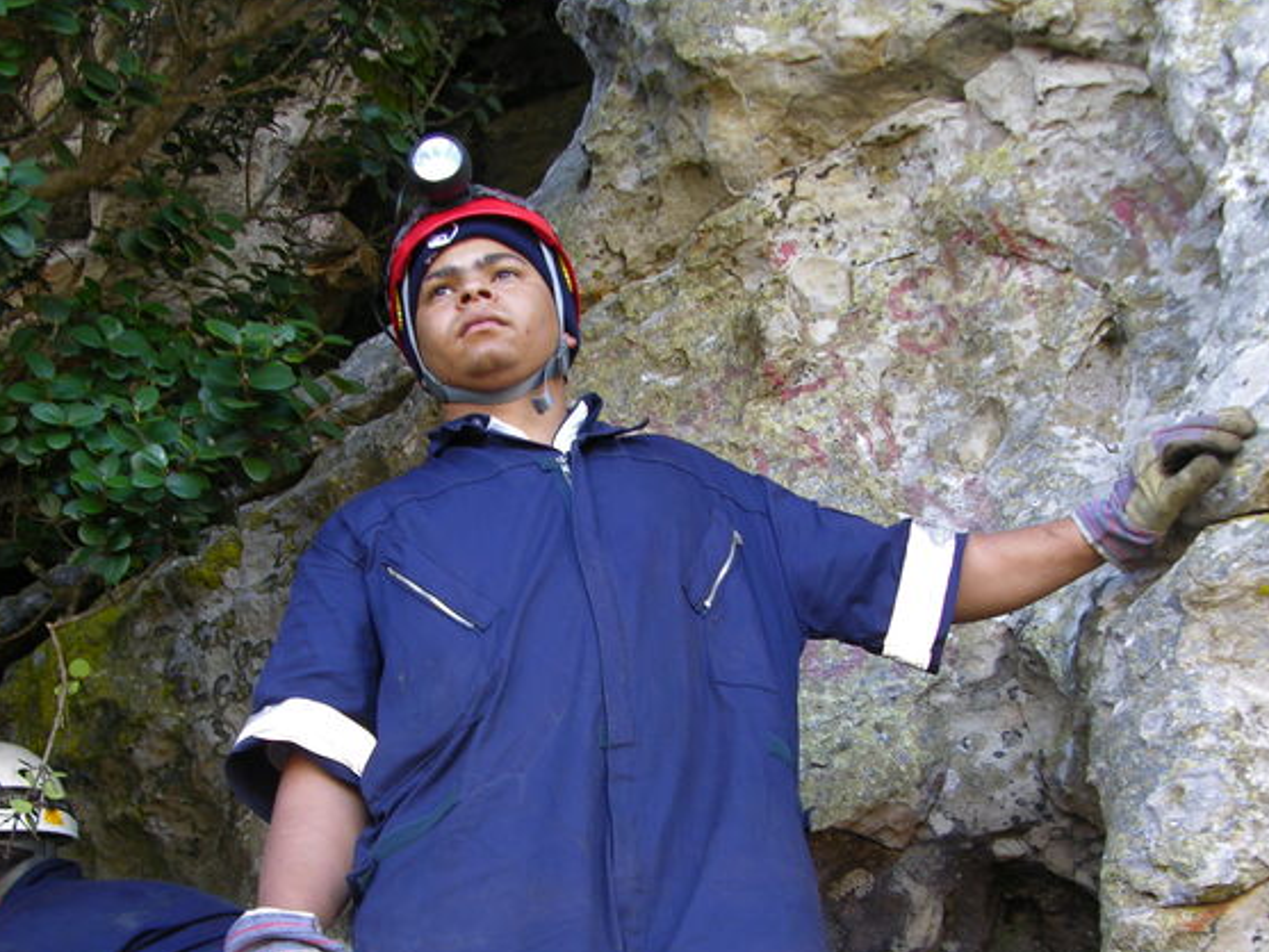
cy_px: 667
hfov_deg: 34.3
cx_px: 563
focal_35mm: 56
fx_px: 2053
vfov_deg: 25.9
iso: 50
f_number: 3.2
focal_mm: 10
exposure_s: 1/26.1
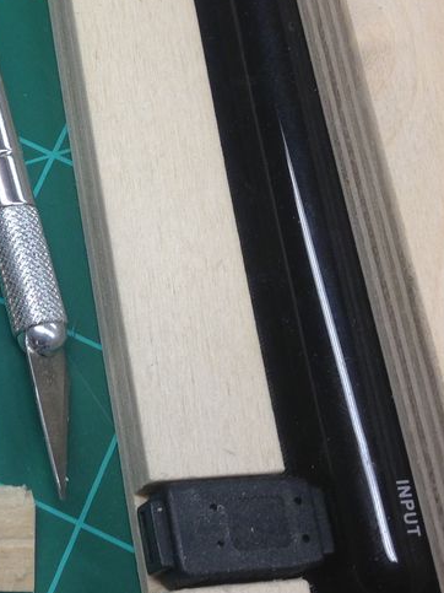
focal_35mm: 82
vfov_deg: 23.8
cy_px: 339
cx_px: -144
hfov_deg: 16.9
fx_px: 1403
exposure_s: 1/40
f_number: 2.4
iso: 50
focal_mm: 4.13
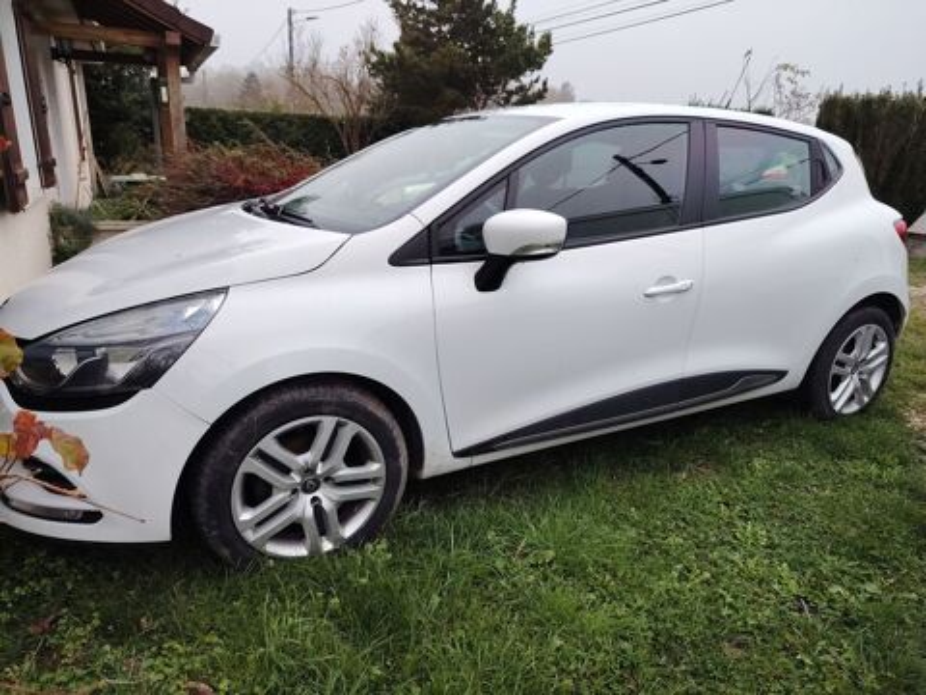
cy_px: 348
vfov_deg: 56.8
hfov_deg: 71.6
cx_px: 463
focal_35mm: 24
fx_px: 642
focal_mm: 5.25
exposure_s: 1/119
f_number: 1.75
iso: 100
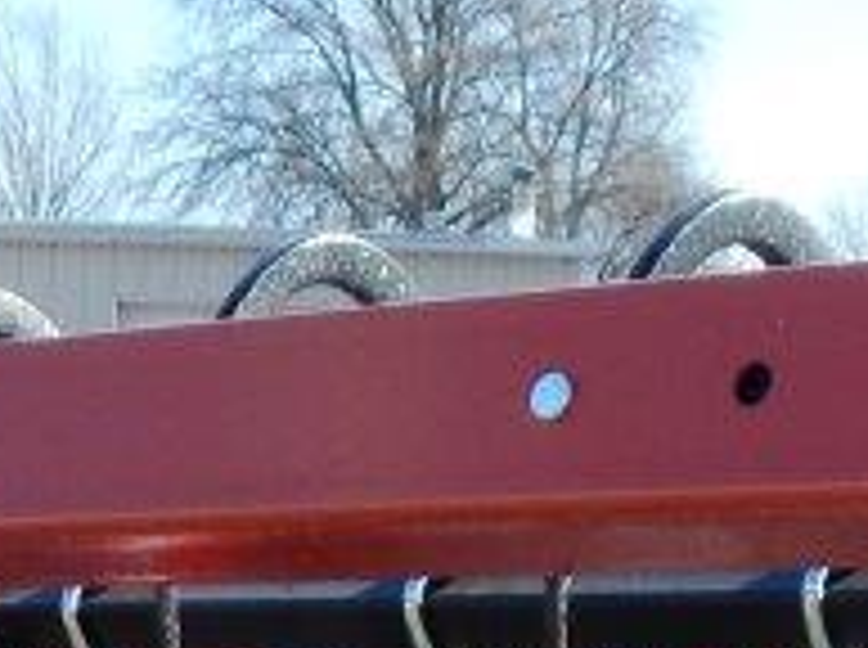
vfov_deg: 11.0
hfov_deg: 16.9
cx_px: 436
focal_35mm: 117
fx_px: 2928
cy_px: 1472
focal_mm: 4
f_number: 3
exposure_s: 1/800
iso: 125
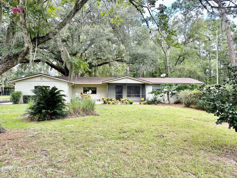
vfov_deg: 56.8
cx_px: 118
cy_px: 89
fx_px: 164
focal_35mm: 24
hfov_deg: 71.6
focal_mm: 6.86
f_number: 1.78
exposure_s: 1/384
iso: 80
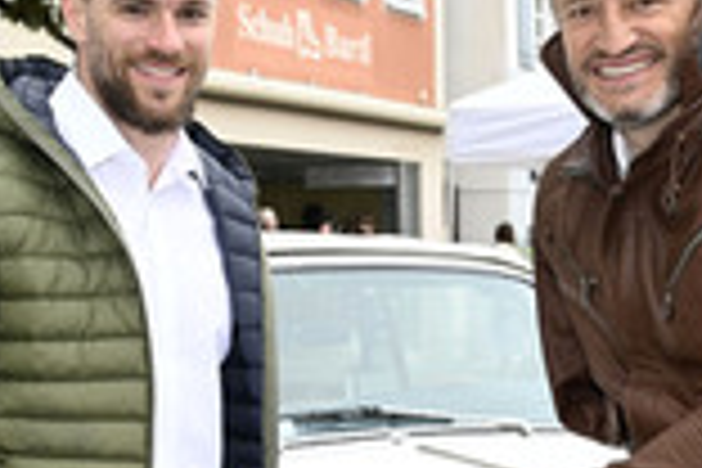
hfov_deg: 20.5
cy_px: 490
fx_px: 1939
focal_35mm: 99
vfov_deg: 13.5
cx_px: 416
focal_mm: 34.5
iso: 320
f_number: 6.3
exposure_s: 1/160
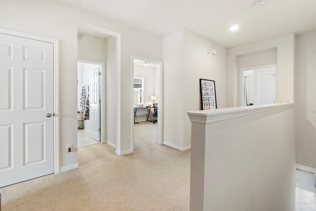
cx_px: 161
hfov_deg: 96.7
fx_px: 140
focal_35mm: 16
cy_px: 112
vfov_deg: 73.6
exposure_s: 1/30
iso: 4000
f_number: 9
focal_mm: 10
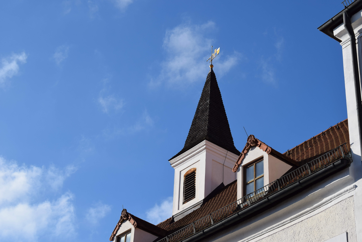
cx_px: 181
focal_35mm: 82
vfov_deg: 16.6
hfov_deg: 24.6
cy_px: 121
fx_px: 830
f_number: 10
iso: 200
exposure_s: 1/400
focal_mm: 55
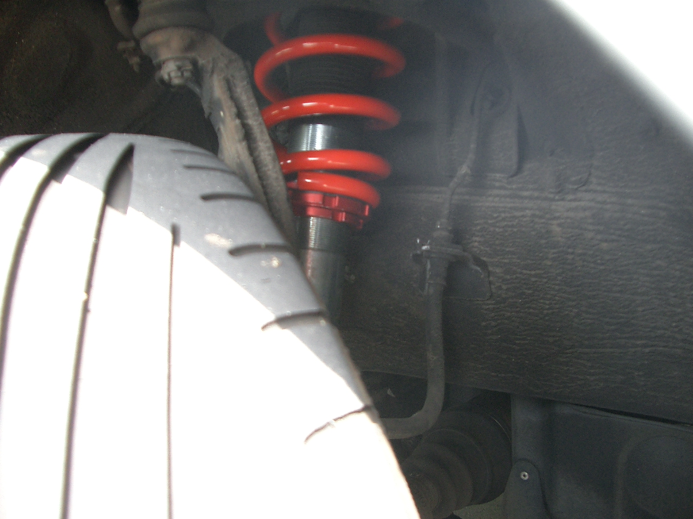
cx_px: 346
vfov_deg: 40.7
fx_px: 701
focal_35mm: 35
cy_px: 260
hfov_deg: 52.6
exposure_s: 1/80
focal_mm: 5.8
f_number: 2.6
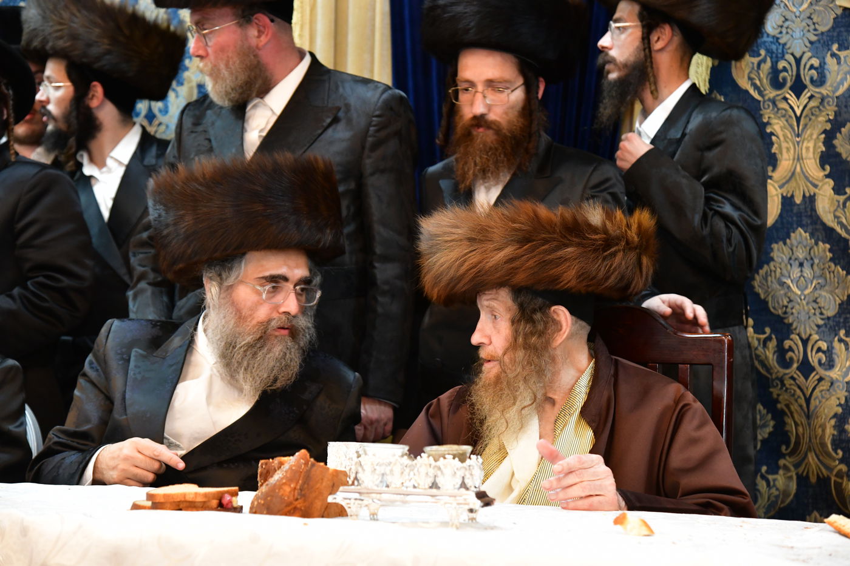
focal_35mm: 70
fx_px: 1652
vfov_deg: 19.5
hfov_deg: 28.8
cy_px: 283
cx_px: 425
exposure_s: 1/100
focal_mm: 70
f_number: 5.6
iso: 4000
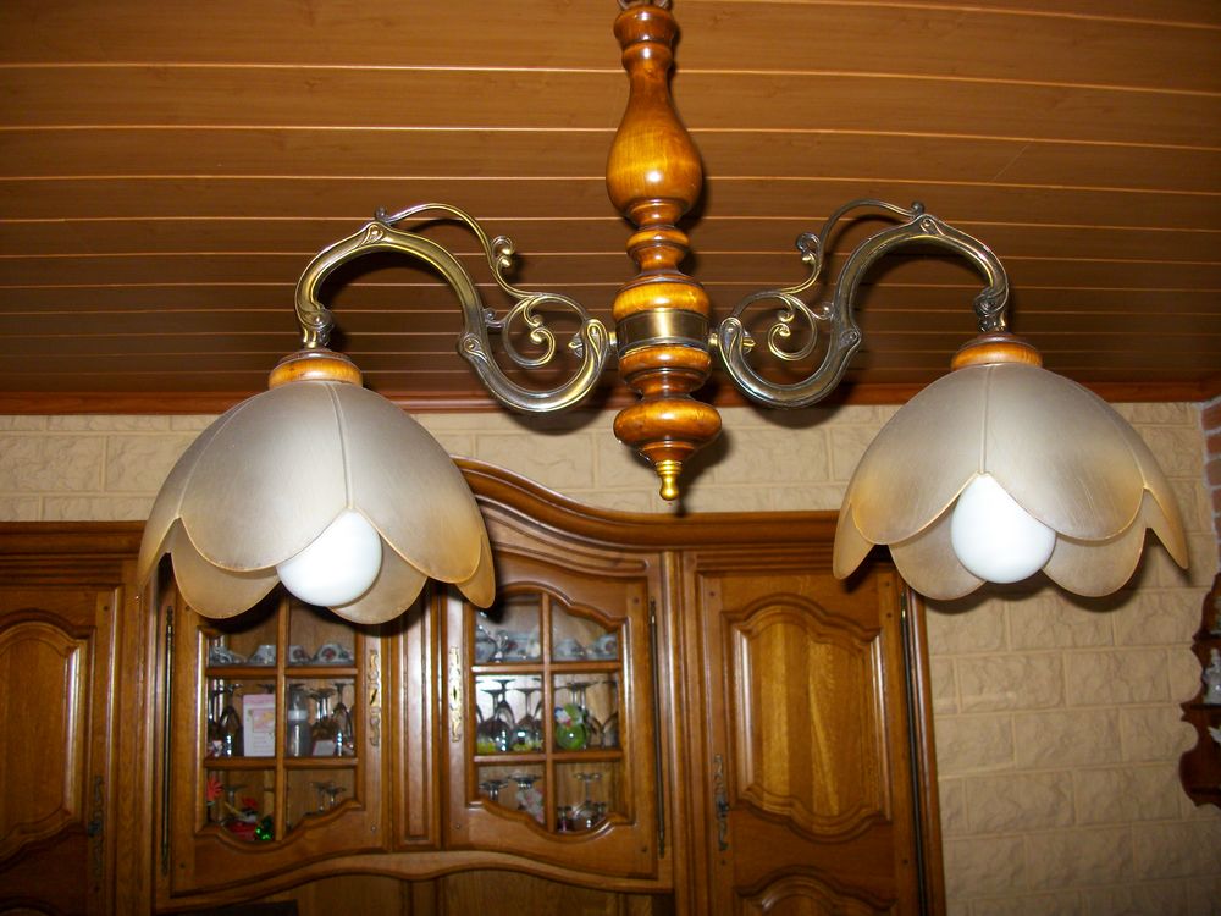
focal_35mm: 34
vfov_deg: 41.8
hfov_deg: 54.0
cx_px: 610
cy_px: 458
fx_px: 1199
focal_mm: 5.7
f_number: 2.9
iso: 134
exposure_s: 1/40
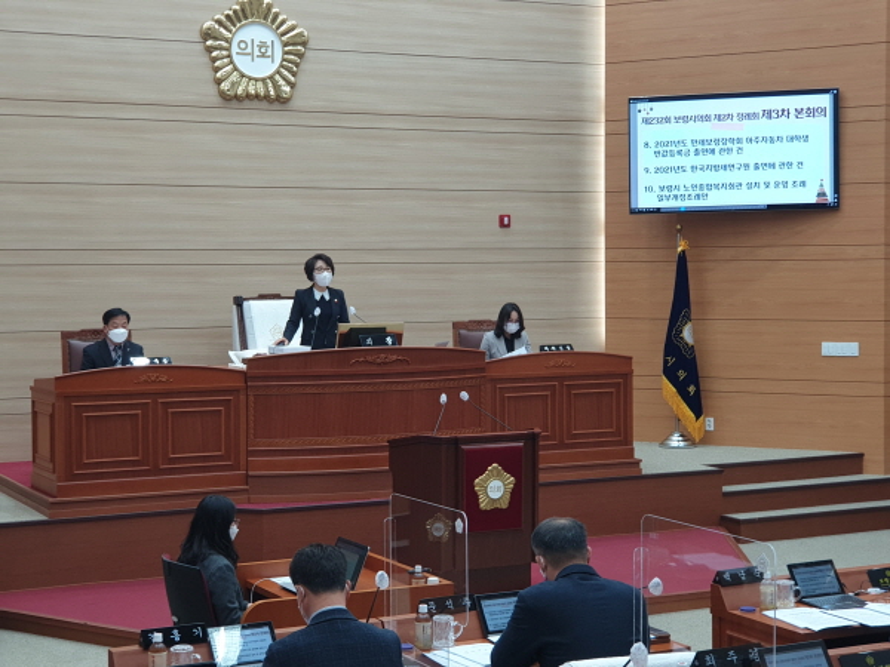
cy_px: 334
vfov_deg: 28.0
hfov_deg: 36.8
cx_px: 445
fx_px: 1337
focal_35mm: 52
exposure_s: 1/30
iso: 40
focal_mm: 6
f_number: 2.4
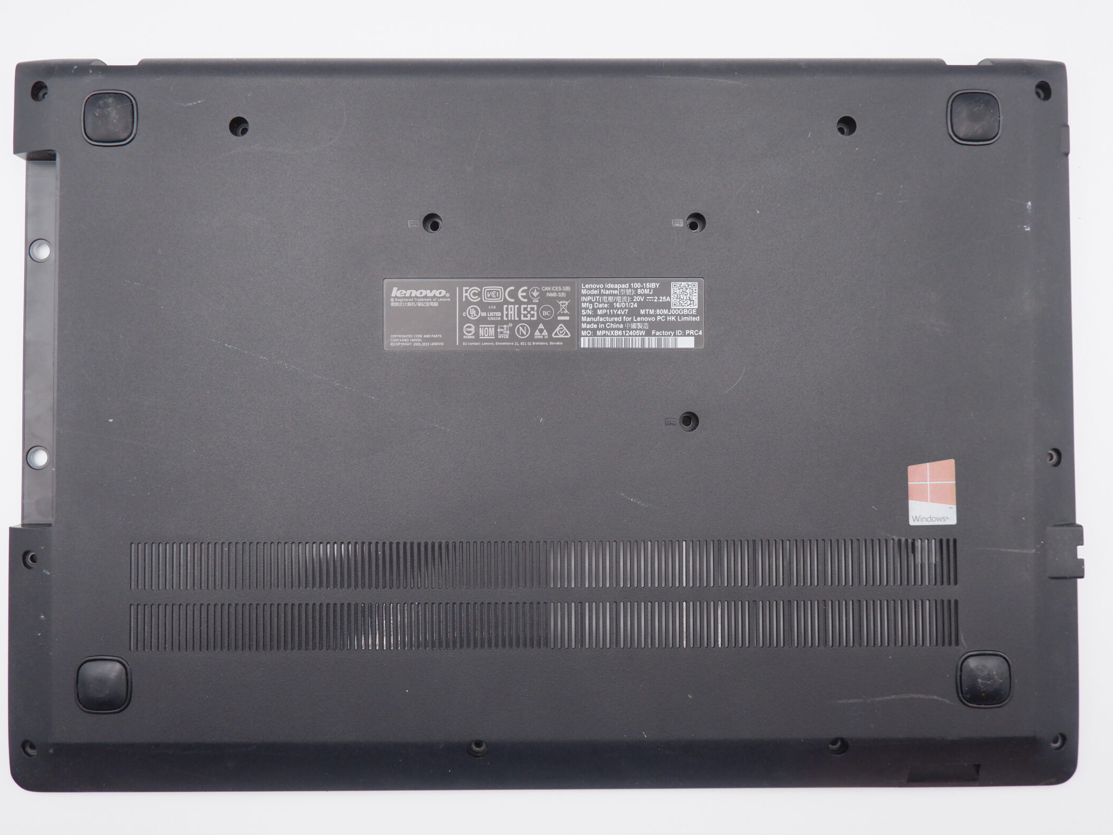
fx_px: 868
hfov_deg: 65.3
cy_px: 394
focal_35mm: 27
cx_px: 555
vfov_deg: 51.3
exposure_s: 1/125
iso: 800
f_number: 5.6
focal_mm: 15
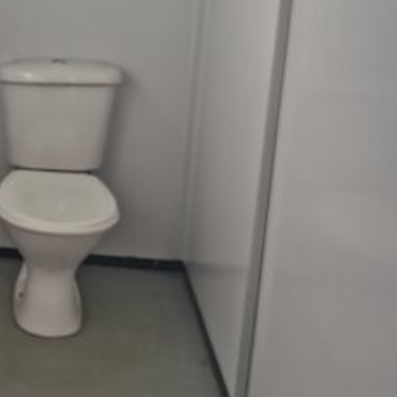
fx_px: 1090
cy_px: 110
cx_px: -248
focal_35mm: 84
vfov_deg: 20.5
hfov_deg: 17.8
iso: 50
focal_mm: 5.56
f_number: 1.6
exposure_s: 1/643
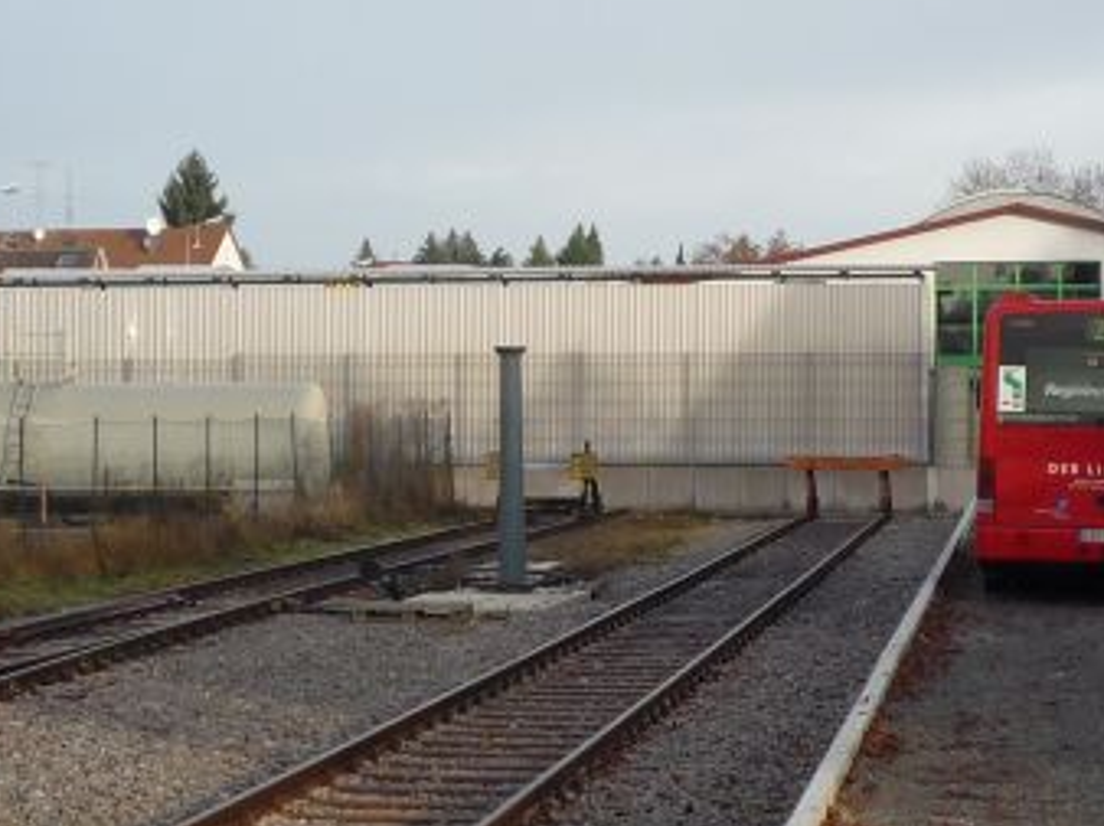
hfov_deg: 20.0
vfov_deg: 15.1
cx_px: 585
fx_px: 3123
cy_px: 431
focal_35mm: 98
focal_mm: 7
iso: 100
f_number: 4.3
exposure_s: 1/200
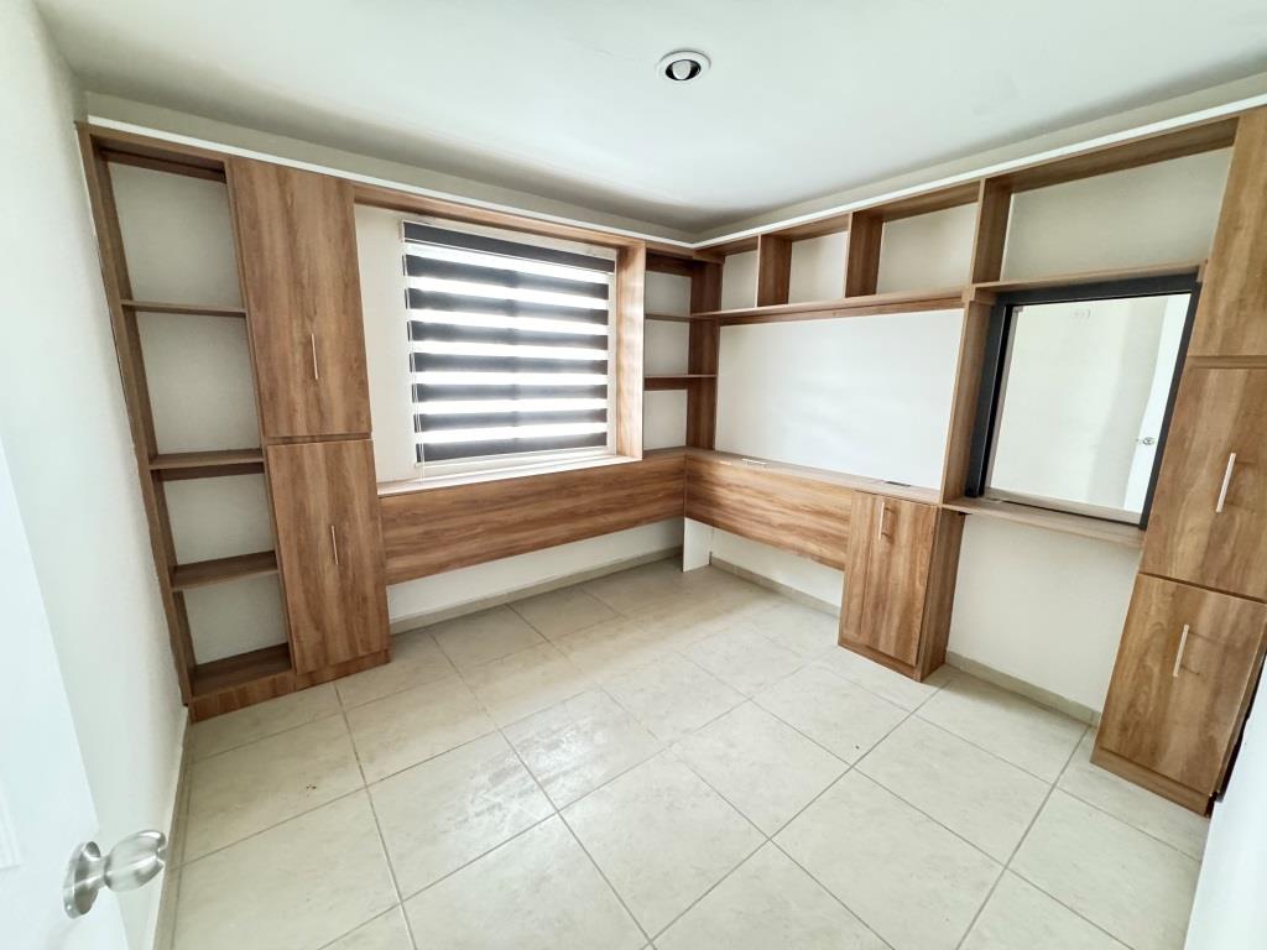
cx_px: 634
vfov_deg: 85.7
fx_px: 512
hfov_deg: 102.1
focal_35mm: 14
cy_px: 475
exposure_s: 1/40
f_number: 2.2
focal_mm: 2.22
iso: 1000
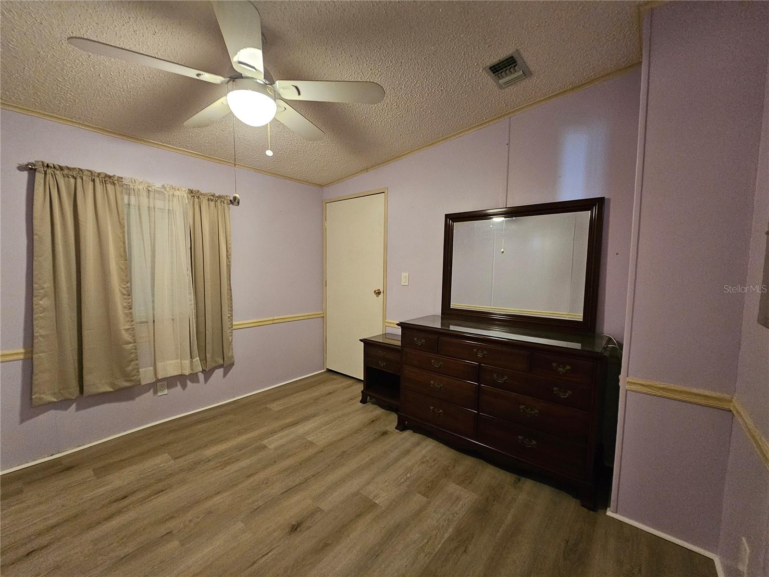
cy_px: 288
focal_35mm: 13
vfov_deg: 89.9
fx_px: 289
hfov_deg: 106.2
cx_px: 384
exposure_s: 1/30
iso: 500
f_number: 2.2
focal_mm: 2.2
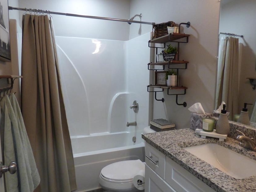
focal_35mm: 26
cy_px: 98
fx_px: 192
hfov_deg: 67.3
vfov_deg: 53.0
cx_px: 131
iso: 400
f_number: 2.8
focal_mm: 3.64
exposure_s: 1/60
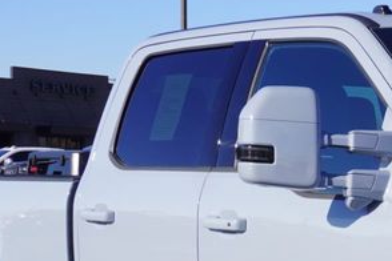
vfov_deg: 10.2
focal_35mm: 131
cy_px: 373
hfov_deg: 15.0
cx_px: 501
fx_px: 1424
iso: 100
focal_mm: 25
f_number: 10
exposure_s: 1/125
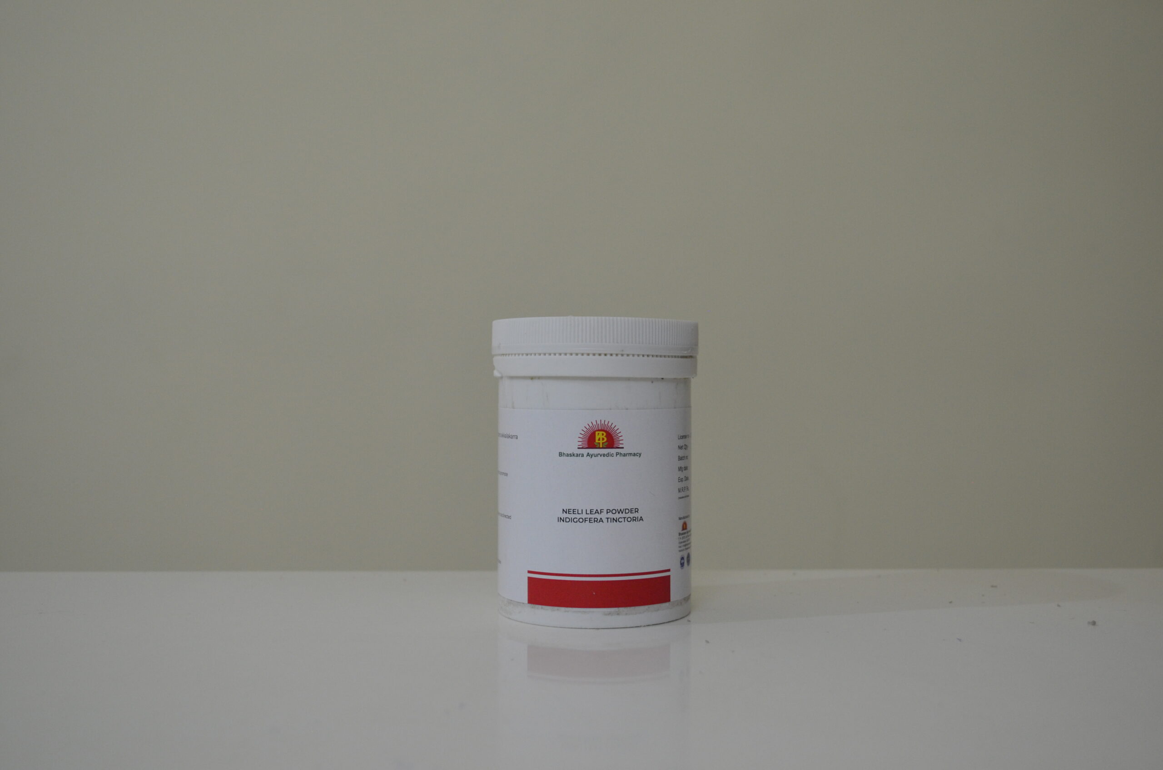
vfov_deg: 34.1
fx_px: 1257
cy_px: 385
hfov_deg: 49.6
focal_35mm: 39
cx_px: 582
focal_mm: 26
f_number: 4.2
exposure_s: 1/50
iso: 800
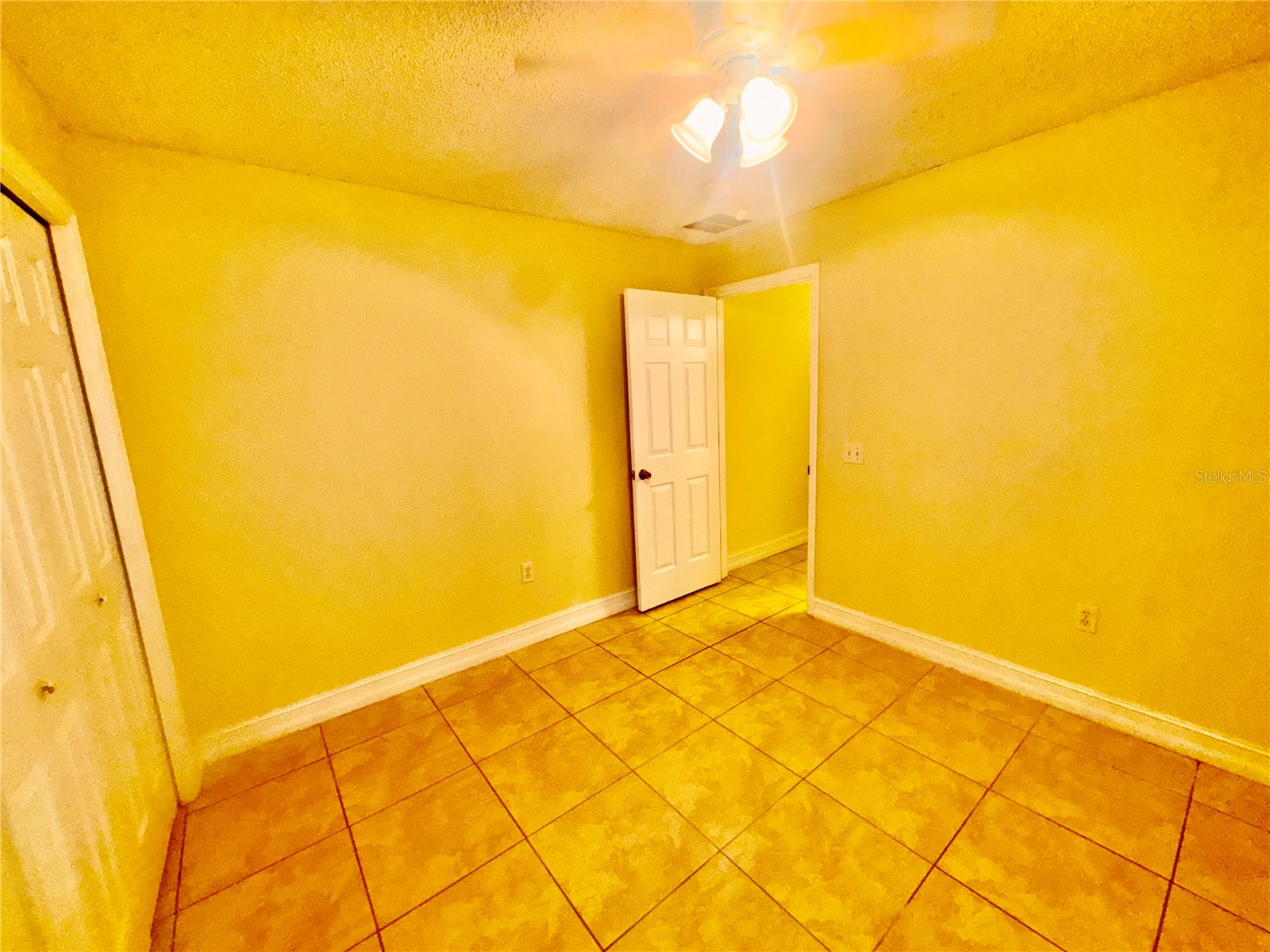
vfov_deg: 85.7
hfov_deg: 102.1
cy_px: 476
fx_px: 514
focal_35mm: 14
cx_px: 635
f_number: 2.2
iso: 125
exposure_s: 1/60
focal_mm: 2.22
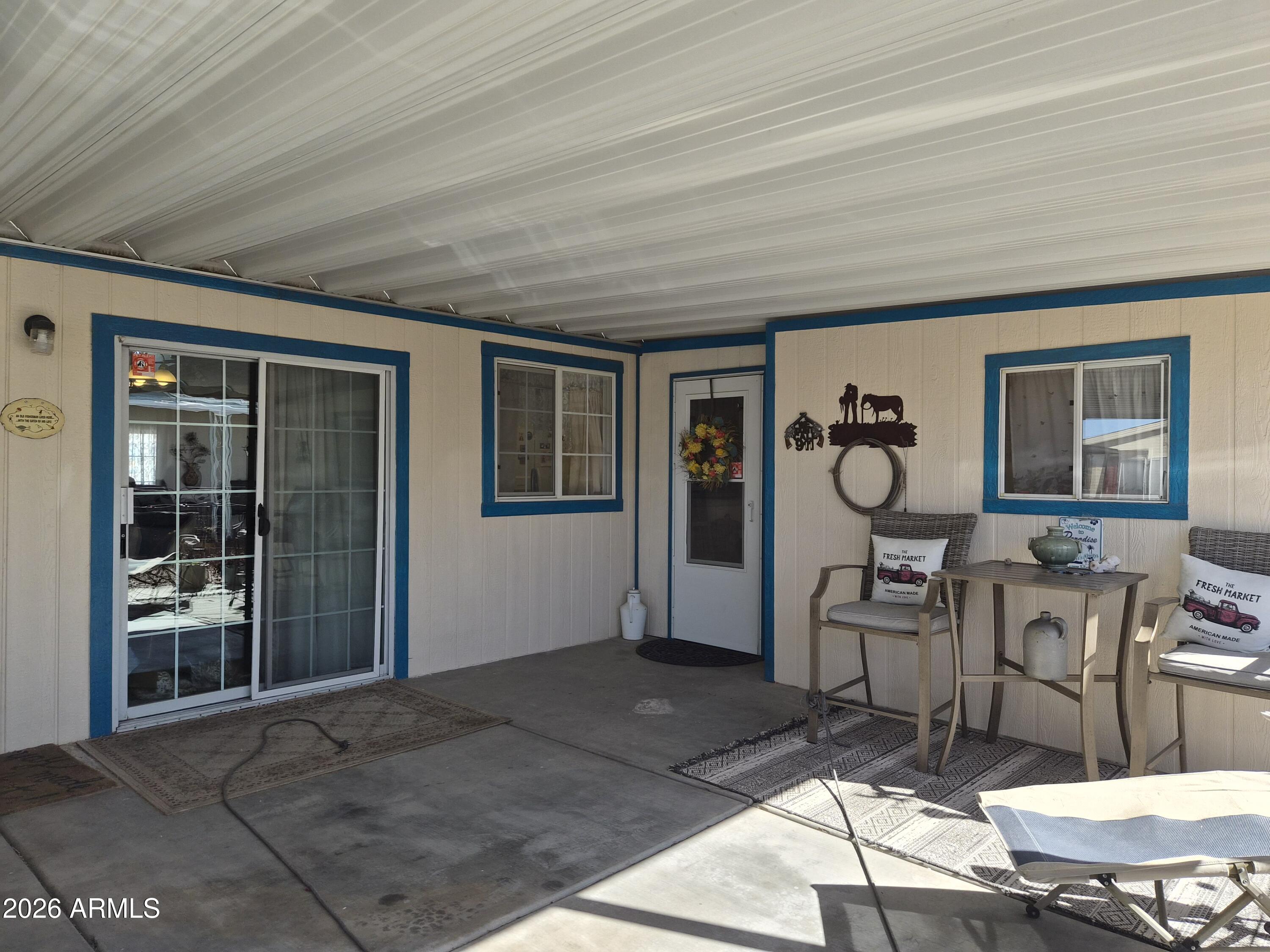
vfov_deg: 58.9
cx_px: 635
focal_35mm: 23
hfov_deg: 73.9
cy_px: 476
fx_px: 844
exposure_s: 1/1608
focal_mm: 5.4
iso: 80
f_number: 1.8
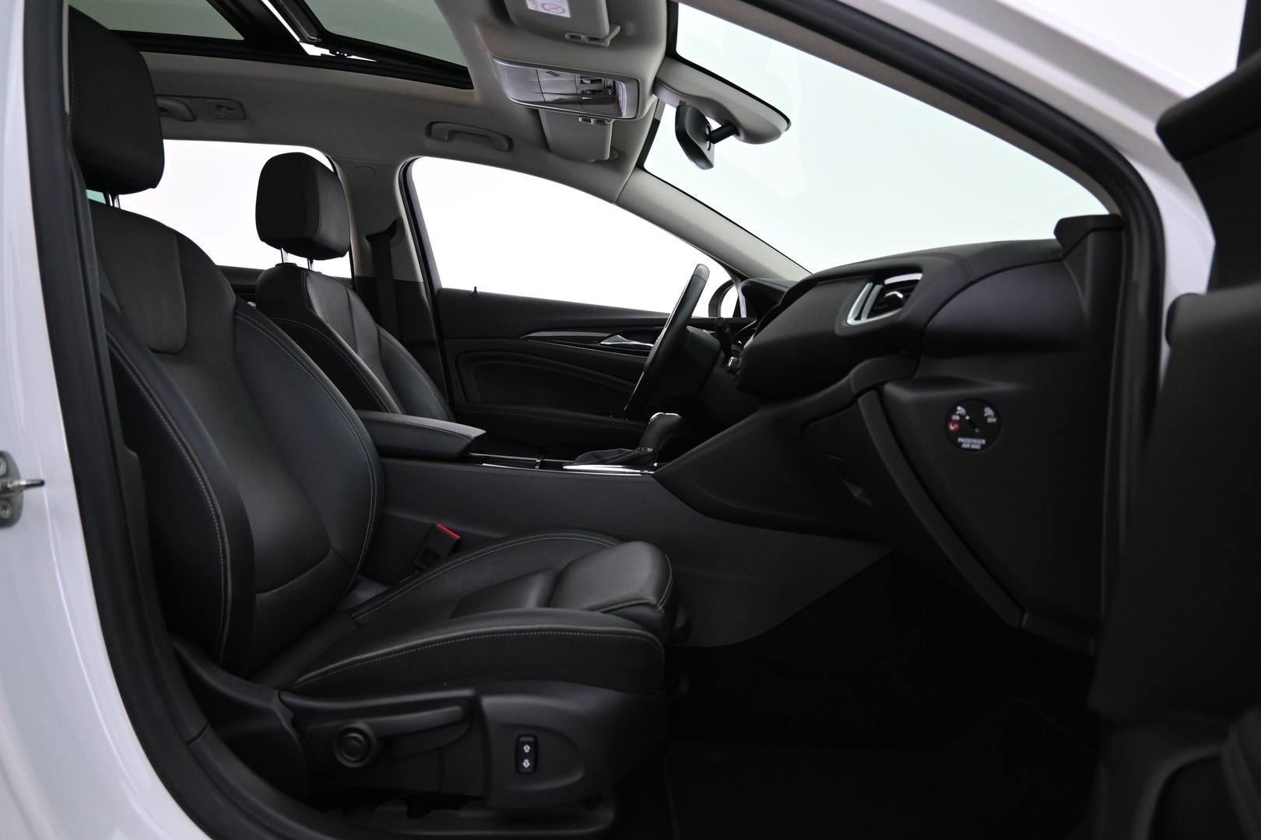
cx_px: 630
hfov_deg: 73.7
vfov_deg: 53.1
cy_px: 420
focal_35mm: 24
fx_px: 841
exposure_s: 1/25
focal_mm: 16
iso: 1400
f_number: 3.5
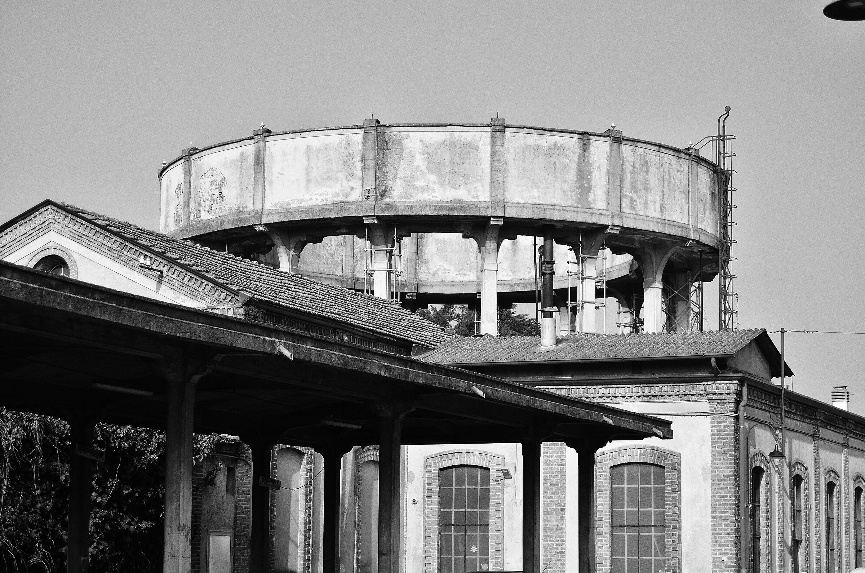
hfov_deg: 24.7
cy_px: 286
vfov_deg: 16.5
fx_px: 1978
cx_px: 432
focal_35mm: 82
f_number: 6.3
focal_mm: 55
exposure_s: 1/1250
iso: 250
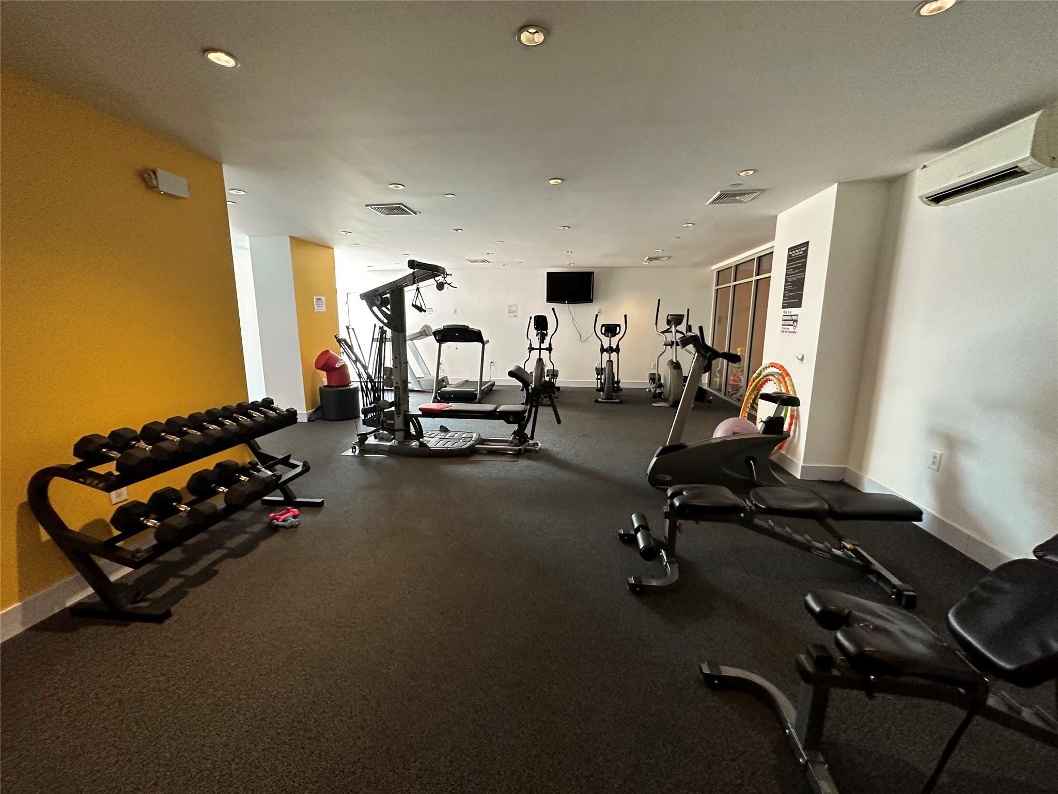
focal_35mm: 14
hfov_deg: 102.1
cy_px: 397
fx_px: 428
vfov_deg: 85.7
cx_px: 529
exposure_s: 1/60
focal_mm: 2.22
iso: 400
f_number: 2.2
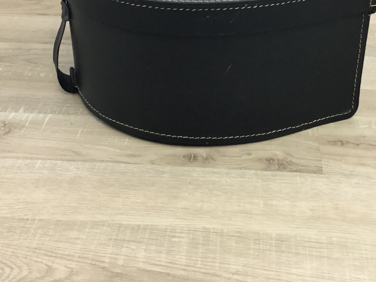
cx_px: 194
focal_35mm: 61
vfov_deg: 23.6
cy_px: 47
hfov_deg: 31.7
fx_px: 663
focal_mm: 3.3
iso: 80
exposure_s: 1/33
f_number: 2.4
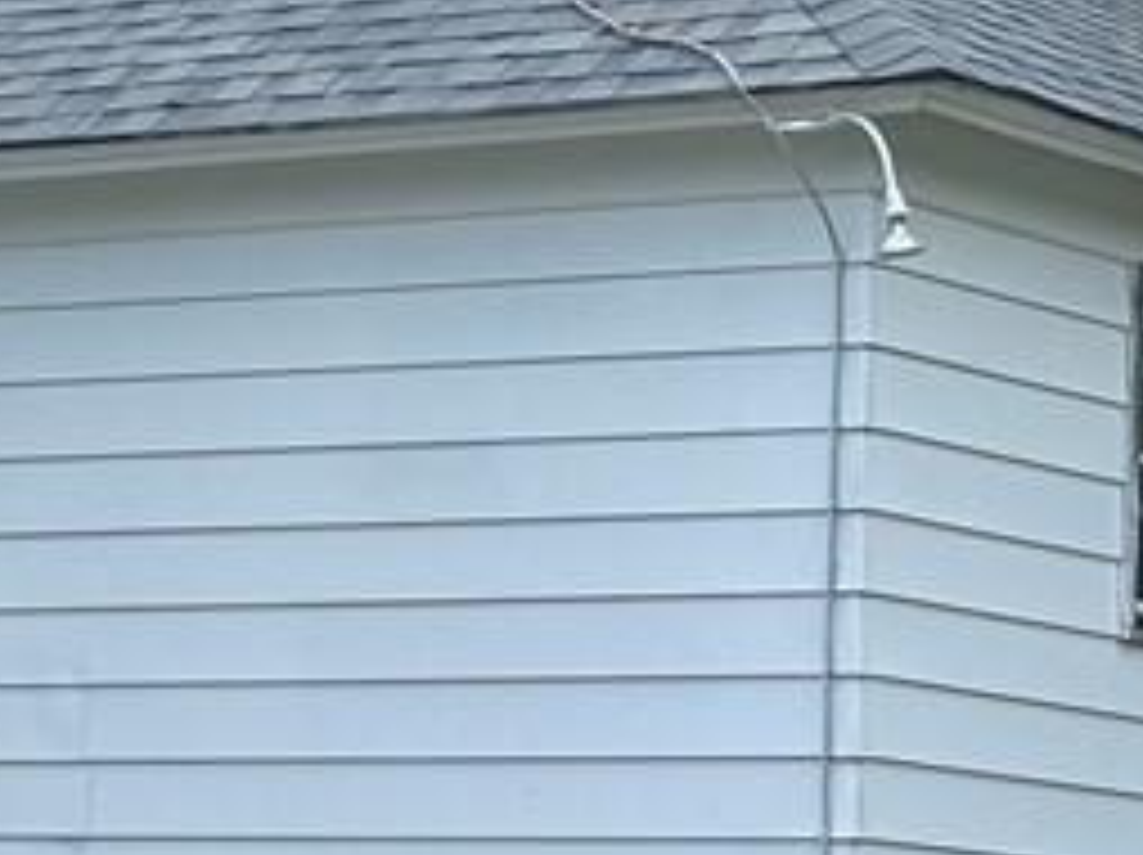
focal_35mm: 210
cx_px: -180
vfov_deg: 7.0
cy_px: 999
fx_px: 6928
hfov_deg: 9.3
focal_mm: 5.96
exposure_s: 1/1058
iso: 32
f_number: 1.6
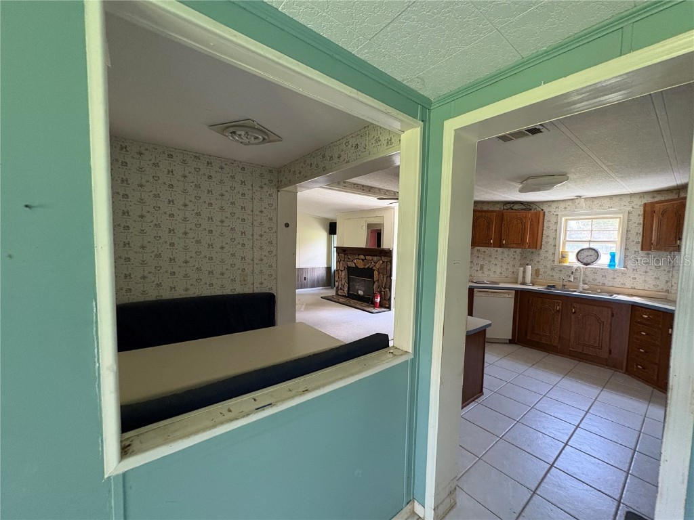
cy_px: 260
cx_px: 347
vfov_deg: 85.7
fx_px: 281
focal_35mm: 14
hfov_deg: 102.1
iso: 500
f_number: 2.2
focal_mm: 2.22
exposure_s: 1/60
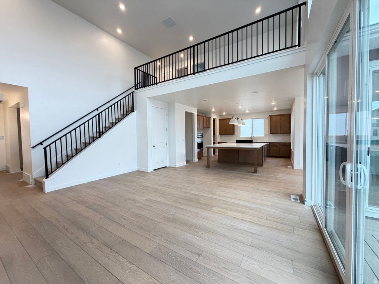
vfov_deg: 85.7
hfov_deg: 102.1
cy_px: 142
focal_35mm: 14
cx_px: 190
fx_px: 153
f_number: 2.2
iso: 320
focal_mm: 2.22
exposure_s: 1/120
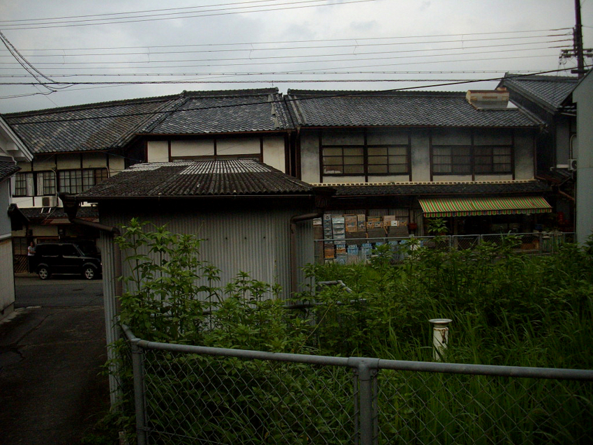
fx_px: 634
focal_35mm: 37
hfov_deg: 50.1
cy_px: 222
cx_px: 296
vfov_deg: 38.7
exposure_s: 1/125
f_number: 2.8
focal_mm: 6.2
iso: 153
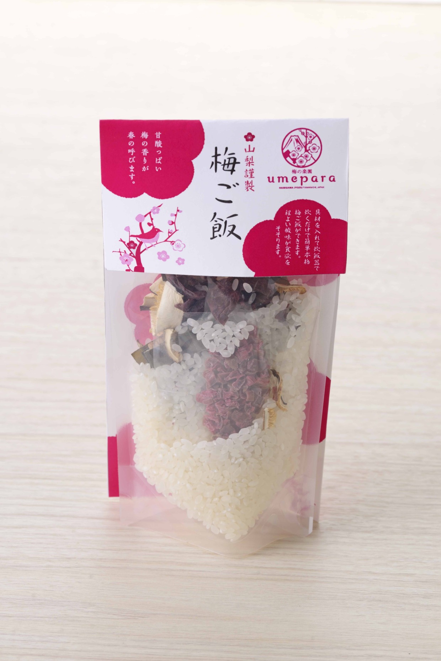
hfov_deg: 13.1
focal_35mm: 105
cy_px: 330
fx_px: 1928
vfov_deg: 19.5
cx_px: 220
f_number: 14
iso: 100
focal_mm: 105
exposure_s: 1/60
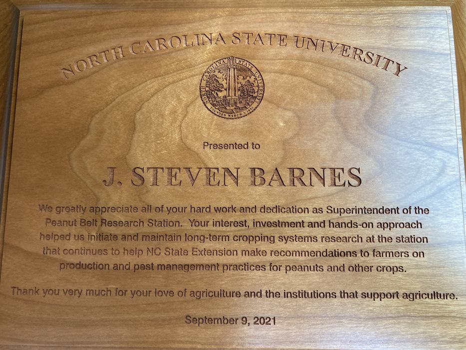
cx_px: 233
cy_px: 175
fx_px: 377
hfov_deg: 63.4
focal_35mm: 28
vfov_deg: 49.8
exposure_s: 1/121
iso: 64
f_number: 1.8
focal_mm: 3.99
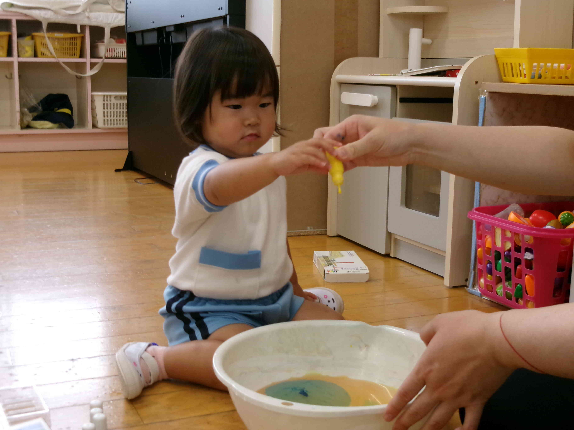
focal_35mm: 53
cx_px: 287
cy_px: 215
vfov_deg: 27.5
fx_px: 879
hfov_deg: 36.2
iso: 264
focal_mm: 9.5
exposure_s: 1/34
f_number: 4.9
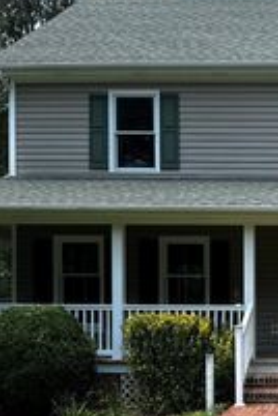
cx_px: 349
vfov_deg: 31.9
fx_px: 718
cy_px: 303
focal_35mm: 62
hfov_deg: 20.3
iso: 80
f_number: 1.78
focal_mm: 6.76
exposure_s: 1/730
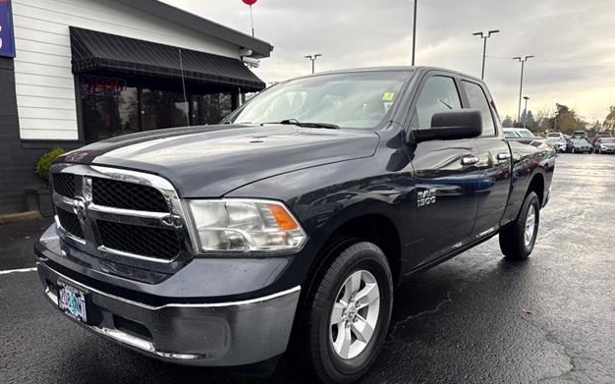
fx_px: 436
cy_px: 210
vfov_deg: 47.5
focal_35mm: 26
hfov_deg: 70.4
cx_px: 308
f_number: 1.78
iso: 100
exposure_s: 1/780
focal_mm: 6.76
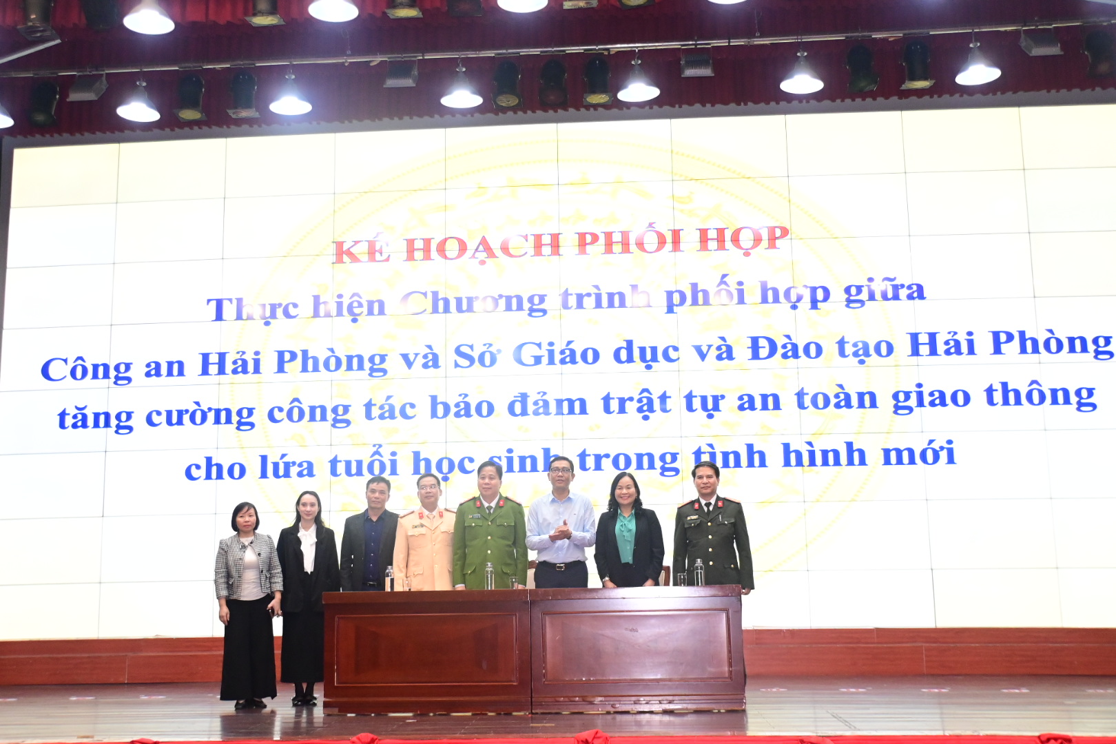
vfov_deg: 33.4
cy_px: 372
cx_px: 558
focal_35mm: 40
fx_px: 1240
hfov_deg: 48.5
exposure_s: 1/200
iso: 2500
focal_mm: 27
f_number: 4
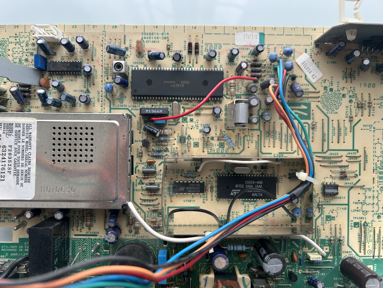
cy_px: 144
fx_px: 288
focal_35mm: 26
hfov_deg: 67.3
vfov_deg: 53.1
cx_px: 192
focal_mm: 5.7
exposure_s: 1/151
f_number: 1.5
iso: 32
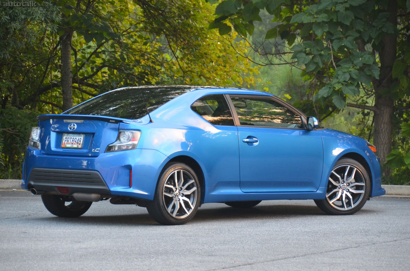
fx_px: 2302
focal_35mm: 202
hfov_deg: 10.2
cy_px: 136
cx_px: 205
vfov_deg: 6.8
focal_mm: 135
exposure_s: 1/60
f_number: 5.6
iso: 1600
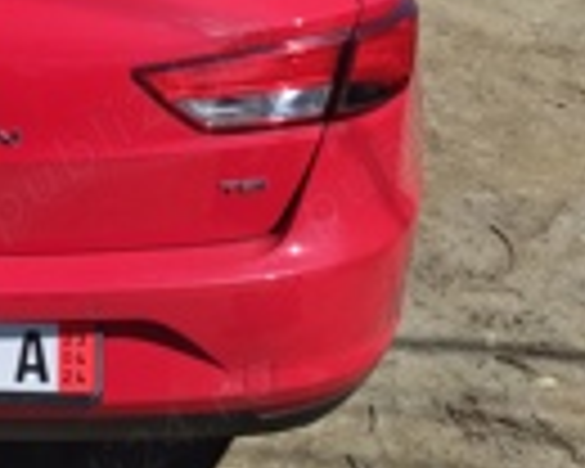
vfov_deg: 18.9
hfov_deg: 22.4
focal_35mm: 81
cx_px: -32
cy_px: 198
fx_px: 1402
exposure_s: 1/3205
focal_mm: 4.74
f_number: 1.79
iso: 99
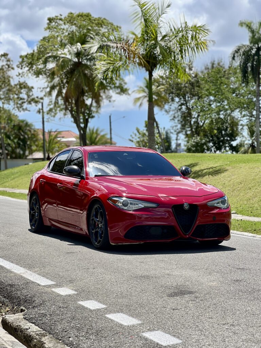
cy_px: 174
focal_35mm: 77
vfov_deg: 25.3
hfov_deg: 19.1
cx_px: 130
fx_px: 774
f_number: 2.8
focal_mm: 9
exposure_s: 1/457
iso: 32
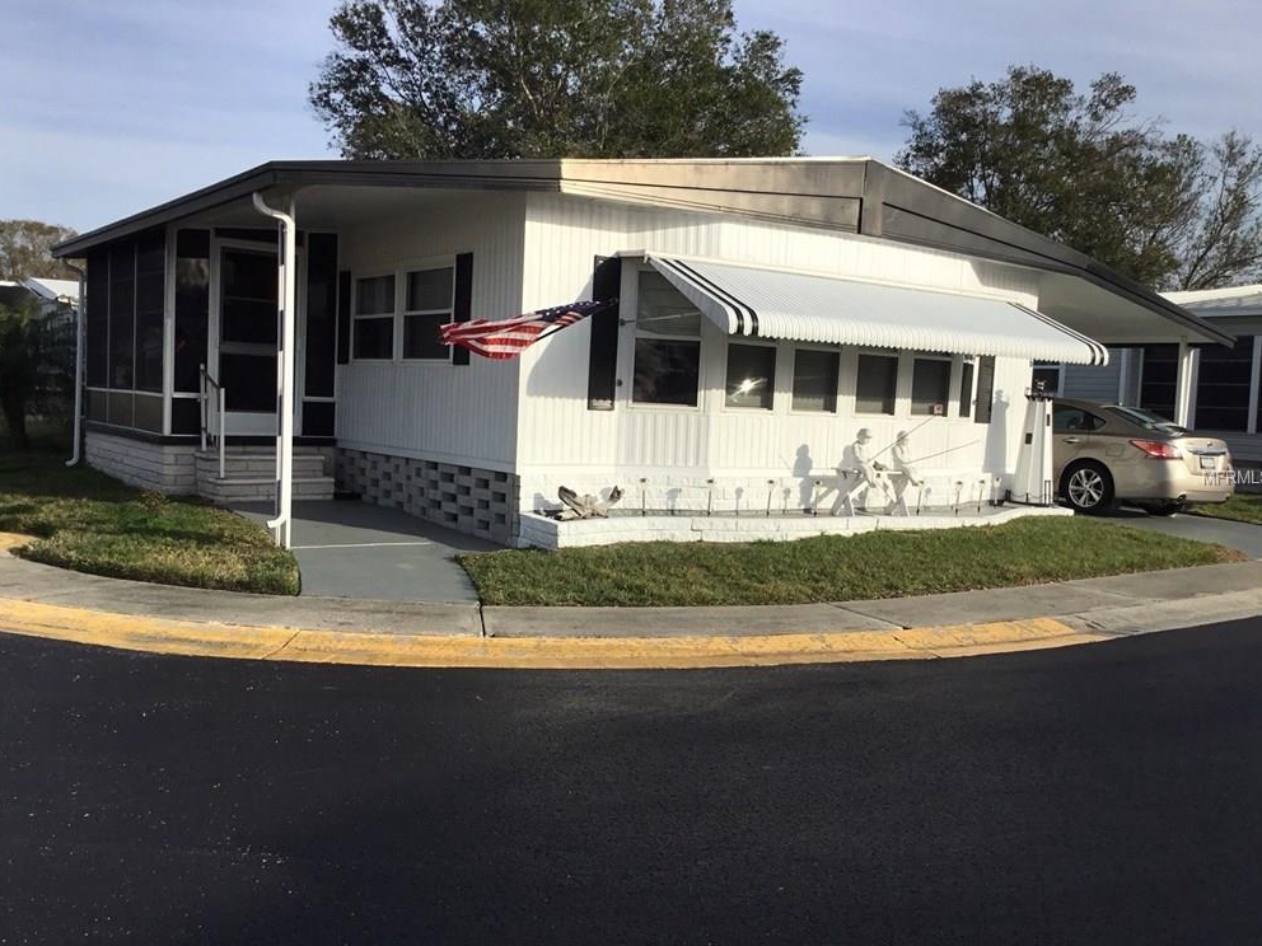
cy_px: 478
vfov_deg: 44.2
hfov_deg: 56.8
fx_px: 1167
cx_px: 627
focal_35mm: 32
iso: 25
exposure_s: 1/2037
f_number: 2.4
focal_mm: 3.3
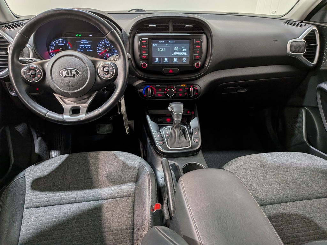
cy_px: 122
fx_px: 227
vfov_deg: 56.8
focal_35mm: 24
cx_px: 164
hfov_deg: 71.6
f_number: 1.7
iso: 32
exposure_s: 1/120
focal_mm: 4.53
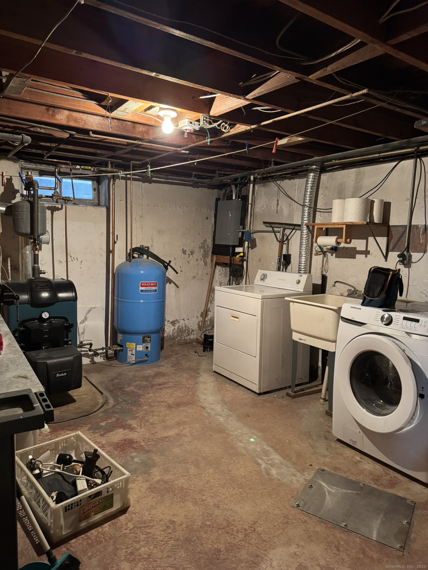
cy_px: 285
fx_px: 396
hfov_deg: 56.8
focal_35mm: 24
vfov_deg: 71.6
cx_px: 214
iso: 800
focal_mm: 6.76
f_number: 1.78
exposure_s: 1/30
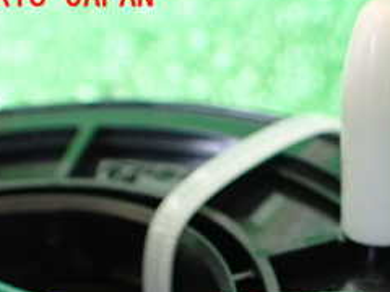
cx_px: 346
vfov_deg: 18.7
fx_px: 845
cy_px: 341
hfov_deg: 25.2
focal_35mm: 75
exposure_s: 1/80
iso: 800
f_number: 2.3
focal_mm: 5.4
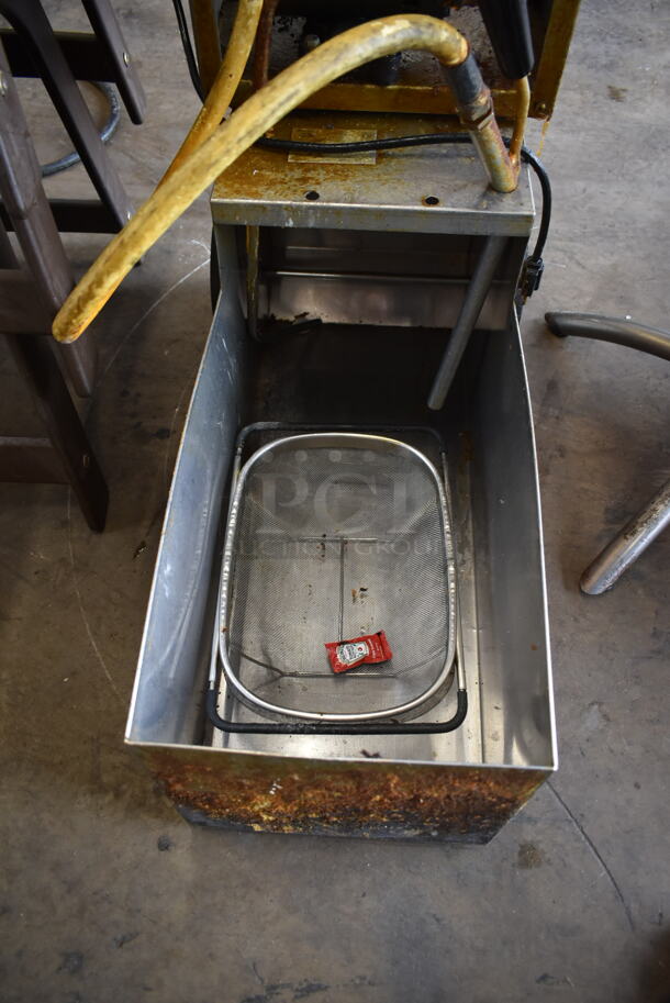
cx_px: 335
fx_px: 753
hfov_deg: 48.0
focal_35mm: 27
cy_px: 502
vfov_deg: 67.3
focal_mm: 18
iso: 720
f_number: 3.5
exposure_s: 1/30
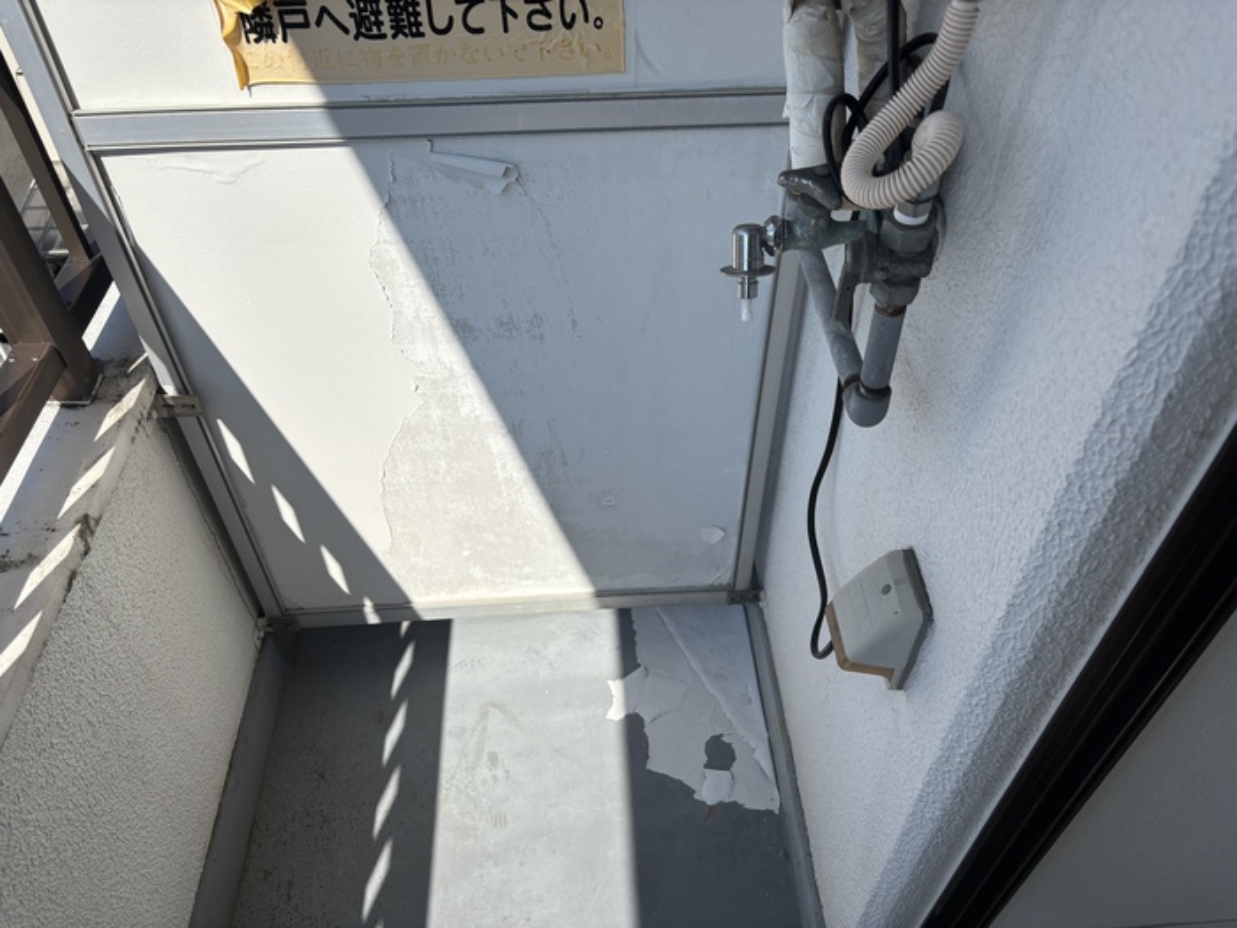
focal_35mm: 26
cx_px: 618
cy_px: 464
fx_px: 929
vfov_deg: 53.1
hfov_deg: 67.3
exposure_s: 1/5348
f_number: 1.6
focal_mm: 5.96
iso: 50
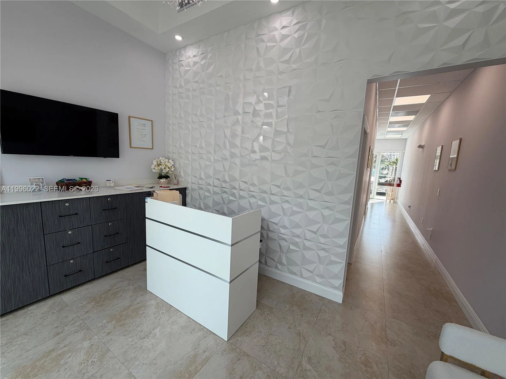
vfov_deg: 85.7
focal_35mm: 14
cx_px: 253
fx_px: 205
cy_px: 190
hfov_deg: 102.1
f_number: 2.2
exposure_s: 1/120
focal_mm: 2.22
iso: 32
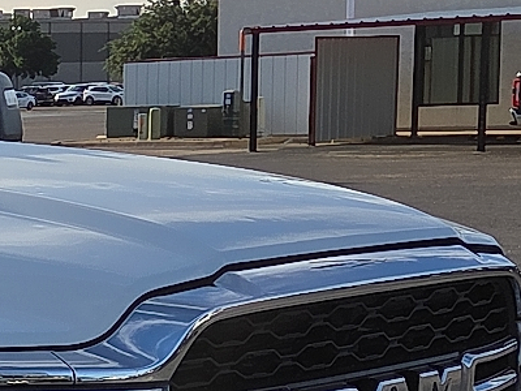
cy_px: 364
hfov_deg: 13.8
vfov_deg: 11.5
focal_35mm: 128
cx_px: -395
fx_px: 1927
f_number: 1.8
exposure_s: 1/10000
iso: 76
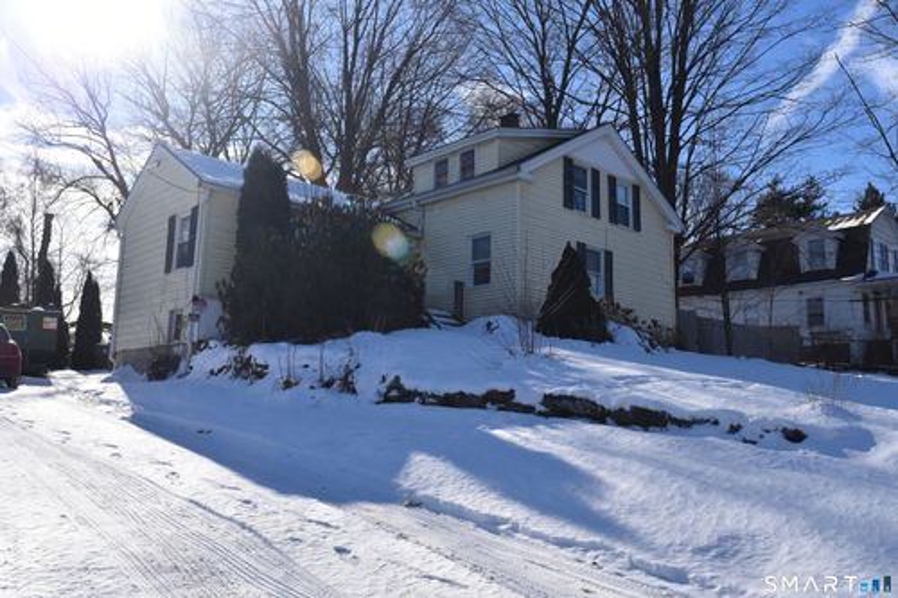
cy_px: 299
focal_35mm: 30
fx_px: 748
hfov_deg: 61.9
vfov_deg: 43.6
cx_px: 449
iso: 800
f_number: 16
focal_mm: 30
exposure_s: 1/1000
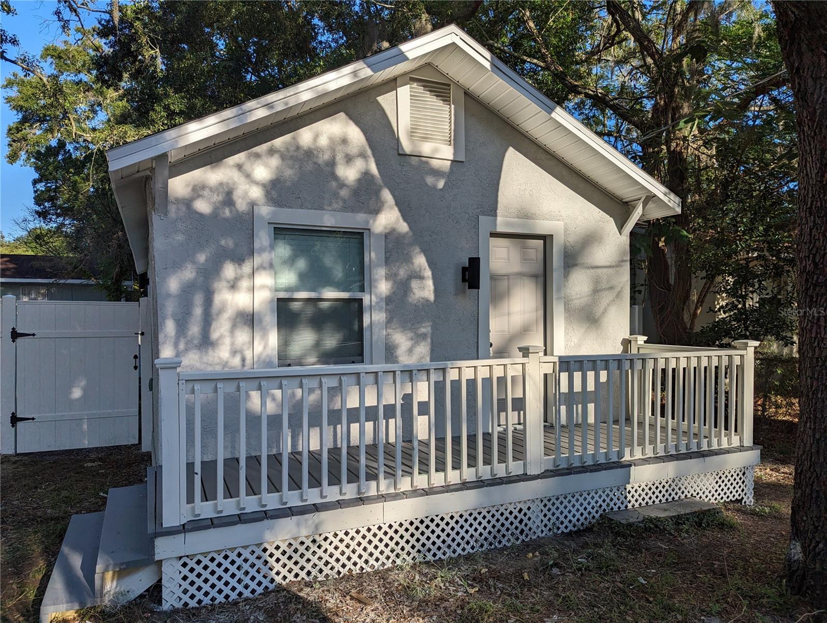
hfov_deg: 71.5
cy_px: 312
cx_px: 414
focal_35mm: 24
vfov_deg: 56.9
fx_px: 574
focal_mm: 6.81
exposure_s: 1/2571
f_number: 1.85
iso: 44
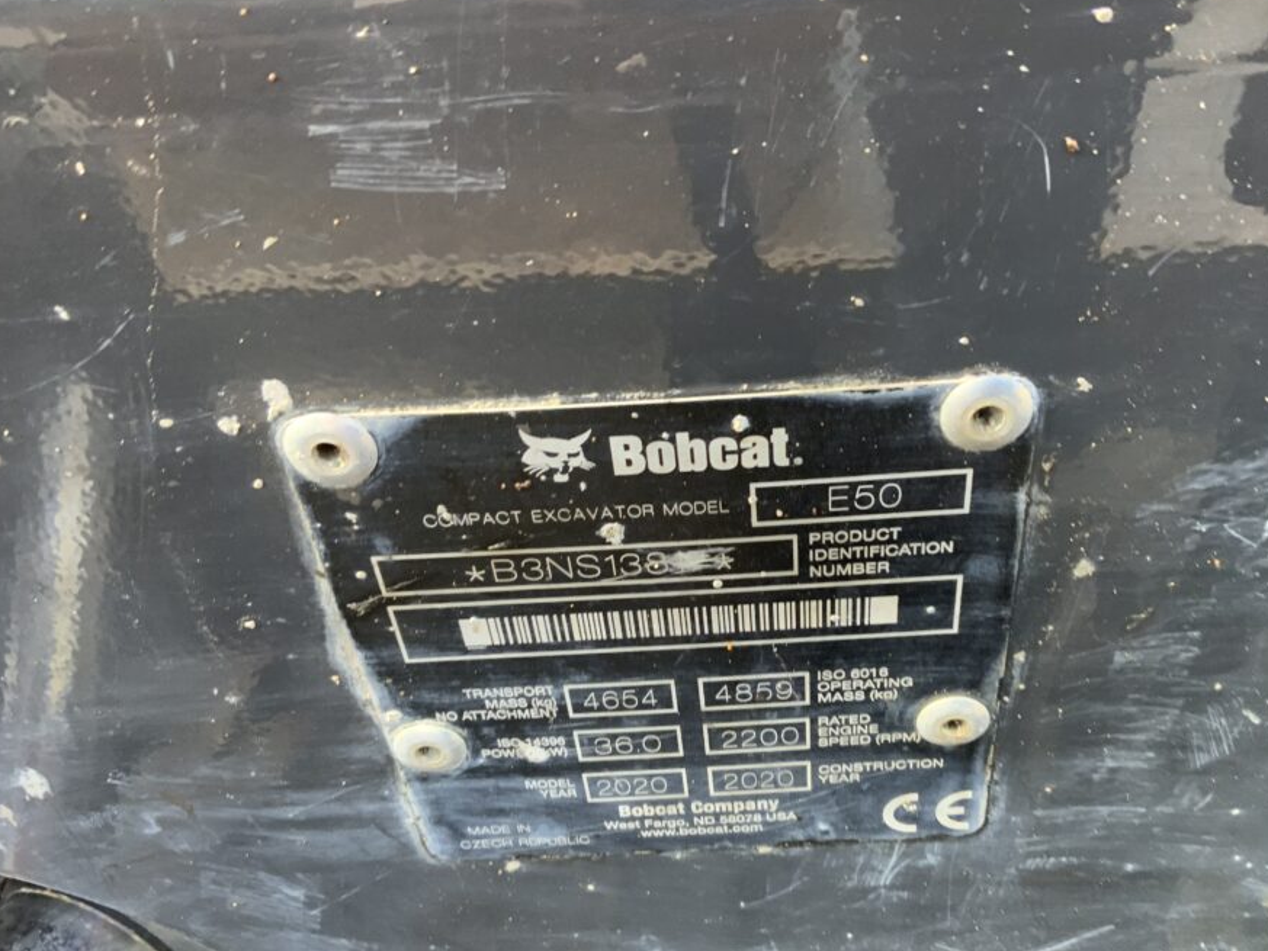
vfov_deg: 41.7
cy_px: 536
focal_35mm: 34
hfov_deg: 53.7
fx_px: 1246
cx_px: 729
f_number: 1.8
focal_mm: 3
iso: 125
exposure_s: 1/60
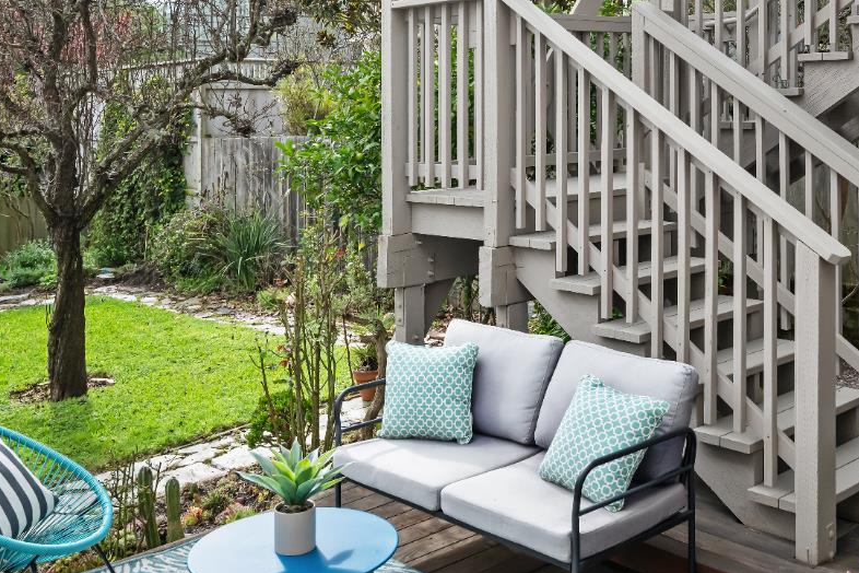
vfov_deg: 31.5
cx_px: 497
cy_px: 161
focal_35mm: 42
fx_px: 1002
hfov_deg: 46.2
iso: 800
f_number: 7.1
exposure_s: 1/800
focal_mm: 22
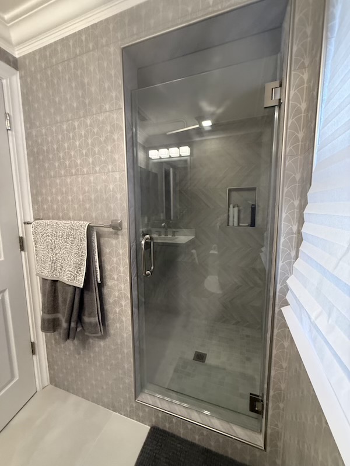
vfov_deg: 102.1
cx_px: 175
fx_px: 189
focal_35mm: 14
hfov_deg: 85.7
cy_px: 233
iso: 400
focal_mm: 2.22
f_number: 2.2
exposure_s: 1/60
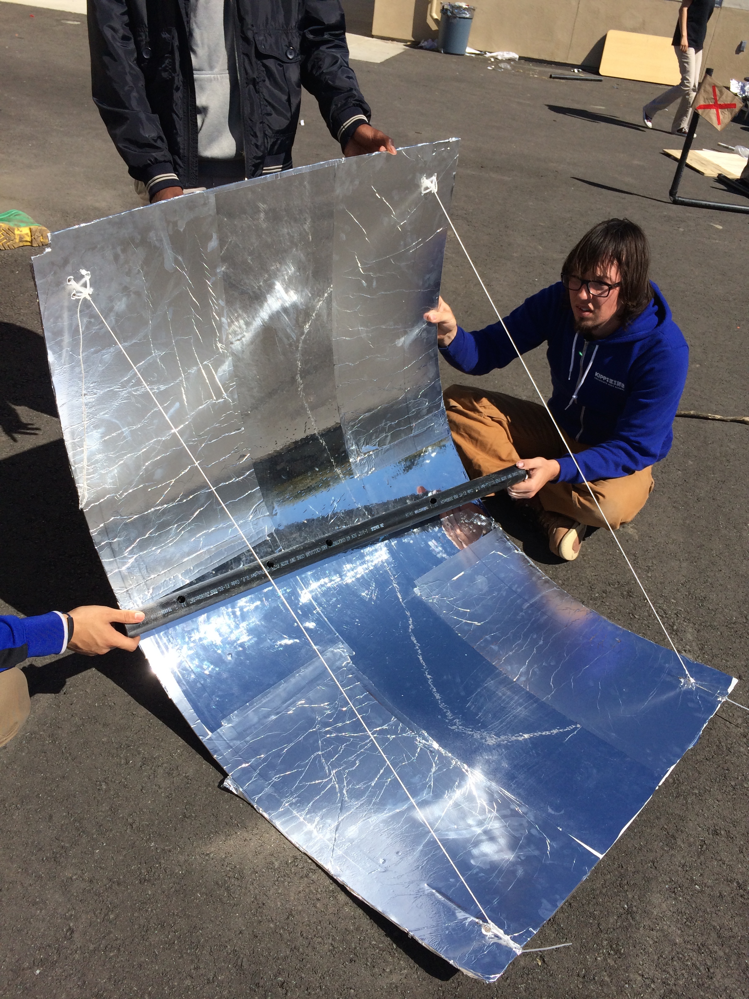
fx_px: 865
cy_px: 500
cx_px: 374
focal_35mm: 30
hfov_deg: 46.8
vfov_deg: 60.0
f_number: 2.2
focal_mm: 4.12
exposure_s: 1/3165
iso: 32
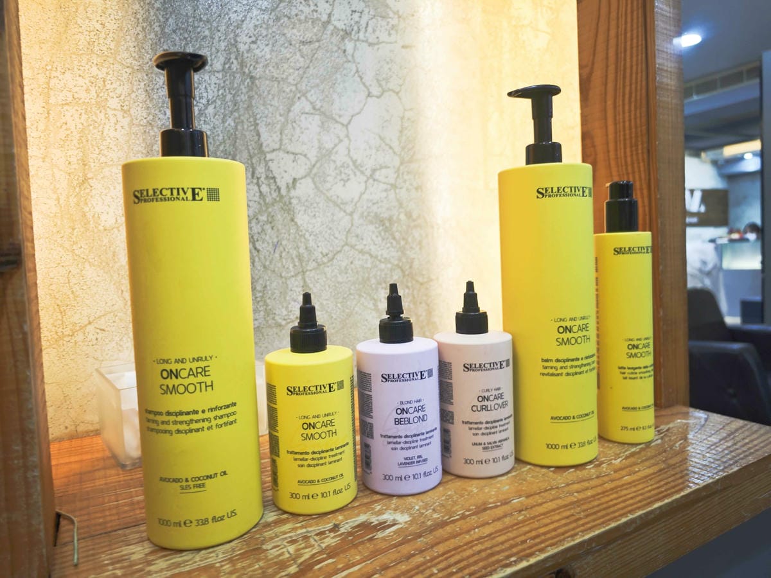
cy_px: 289
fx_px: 512
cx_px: 386
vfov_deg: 58.9
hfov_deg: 73.9
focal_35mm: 23
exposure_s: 1/100
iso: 500
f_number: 2
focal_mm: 8.72
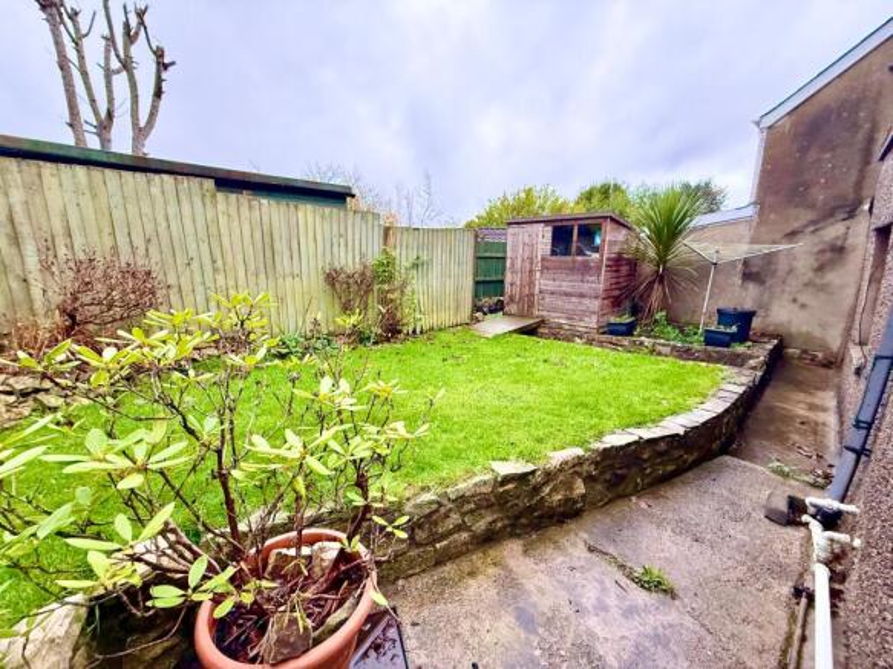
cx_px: 446
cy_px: 334
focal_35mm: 14
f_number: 2.2
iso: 320
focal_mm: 2.22
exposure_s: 1/99
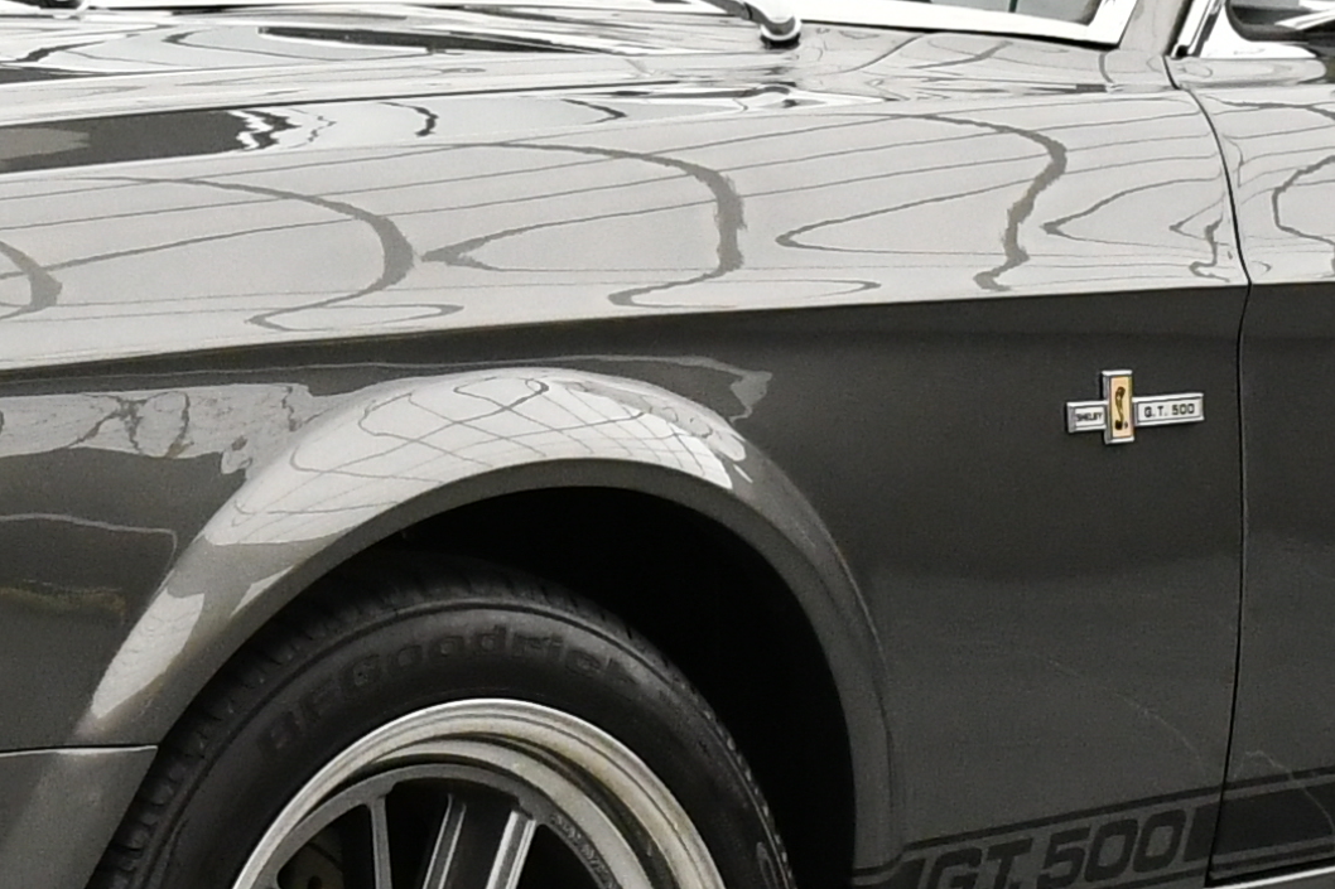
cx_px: 371
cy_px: 393
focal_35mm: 179
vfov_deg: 7.7
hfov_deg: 11.5
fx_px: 6636
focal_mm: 23
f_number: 6.3
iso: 2000
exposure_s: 1/400
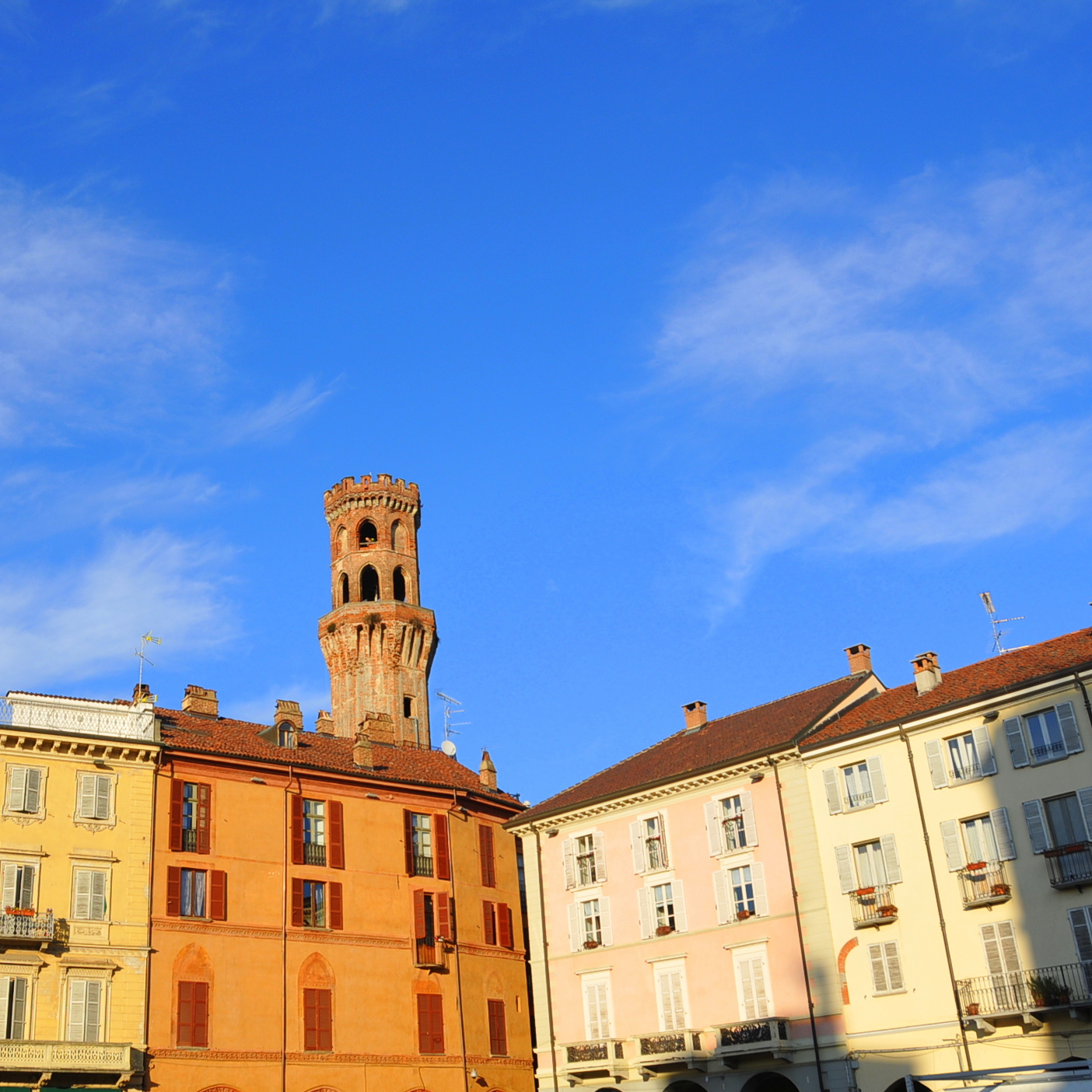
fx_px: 1249
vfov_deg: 47.2
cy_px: 540
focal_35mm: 35
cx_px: 367
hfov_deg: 46.5
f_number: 6.3
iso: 200
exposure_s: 1/640
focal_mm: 18
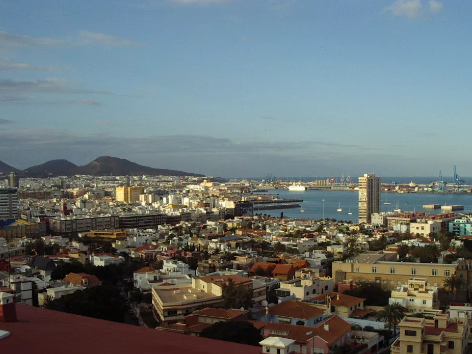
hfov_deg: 44.8
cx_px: 250
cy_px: 192
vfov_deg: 34.3
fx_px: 573
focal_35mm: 42
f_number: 4.8
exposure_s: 1/400
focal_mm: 5.8
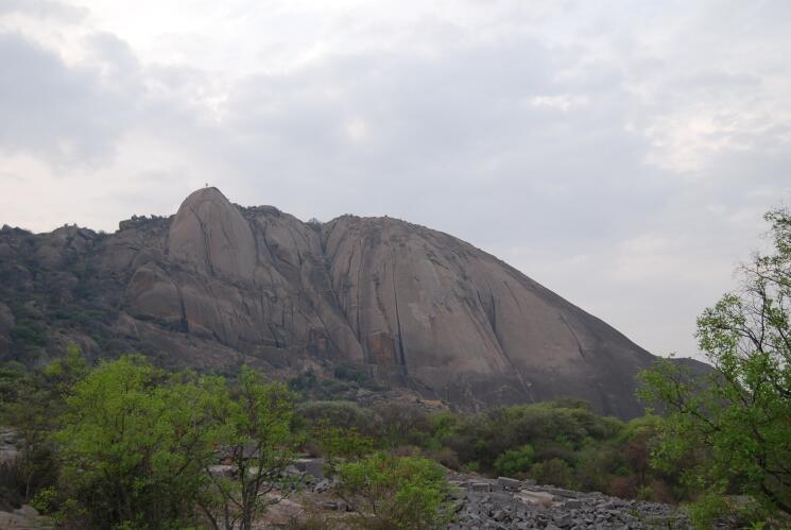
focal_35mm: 48
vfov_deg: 28.2
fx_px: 1056
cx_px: 396
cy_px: 265
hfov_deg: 41.1
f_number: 4.5
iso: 200
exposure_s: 1/30
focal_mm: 32
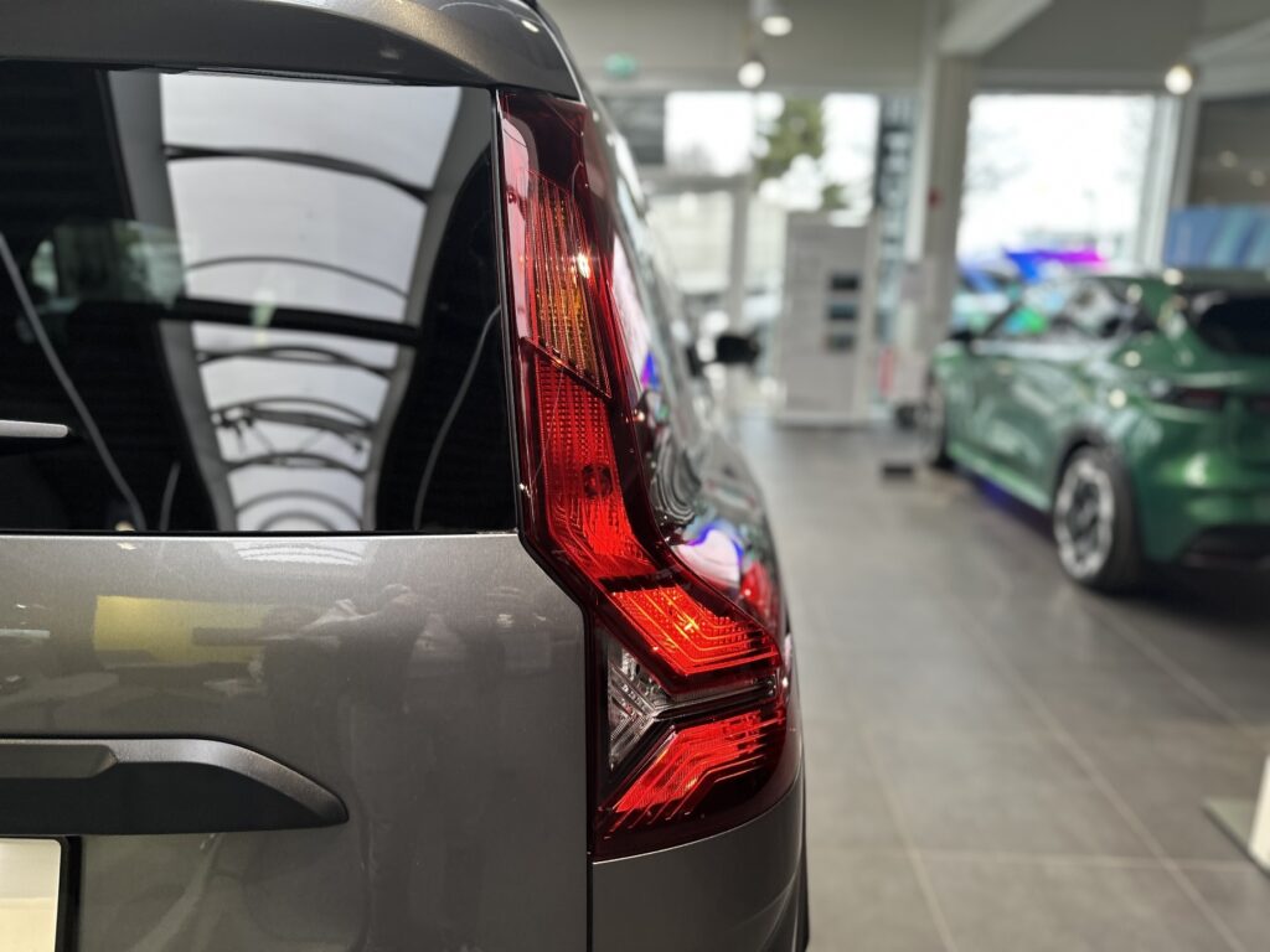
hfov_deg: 71.6
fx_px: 881
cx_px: 635
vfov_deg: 56.8
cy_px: 476
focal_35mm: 24
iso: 100
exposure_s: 1/100
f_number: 1.78
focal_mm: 6.86
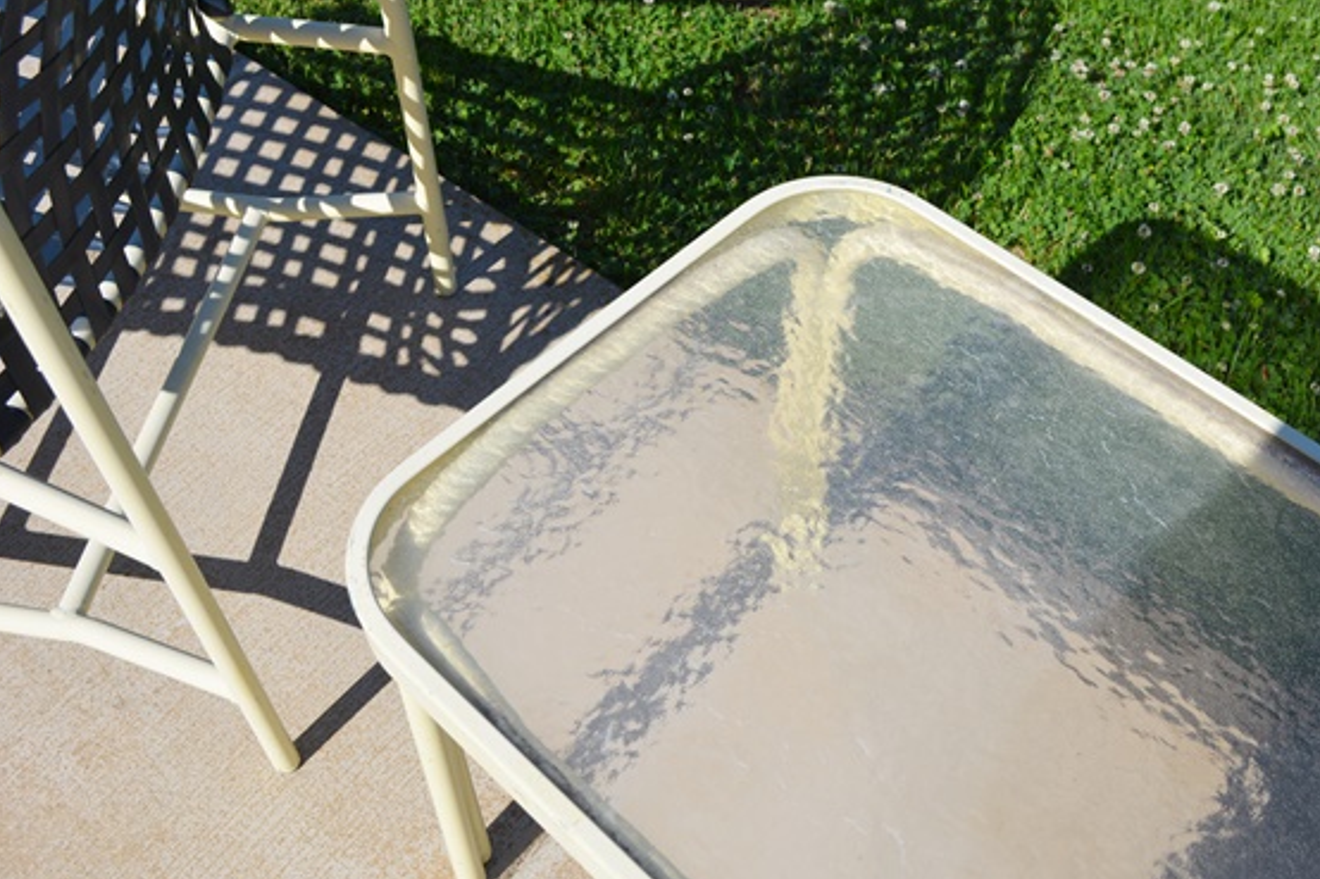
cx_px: 705
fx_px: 1429
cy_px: 441
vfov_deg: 34.2
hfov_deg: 49.5
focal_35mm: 39
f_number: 9
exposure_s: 1/320
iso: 100
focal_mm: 24
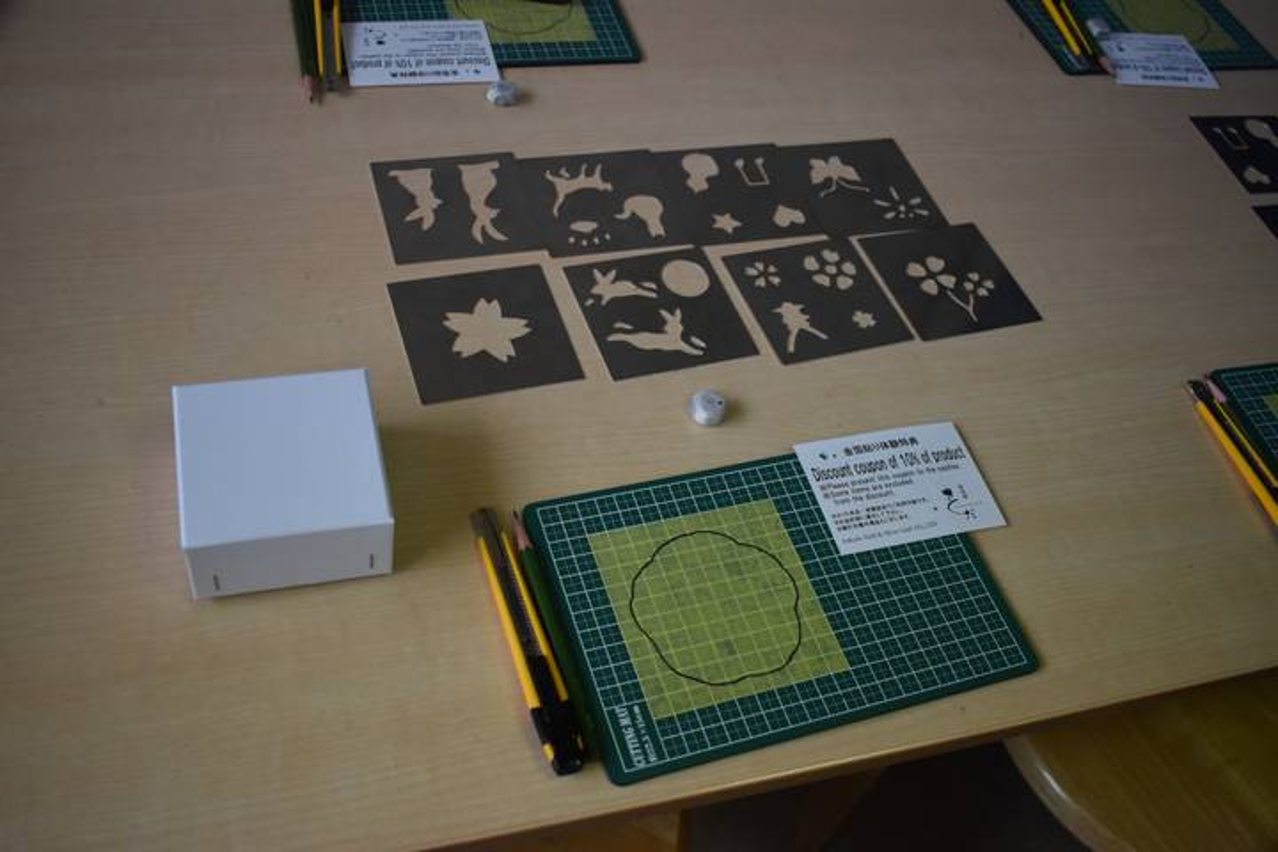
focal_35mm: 34
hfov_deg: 55.1
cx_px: 639
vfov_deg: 38.4
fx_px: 1225
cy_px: 426
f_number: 3.8
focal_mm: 23
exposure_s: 1/500
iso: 1400
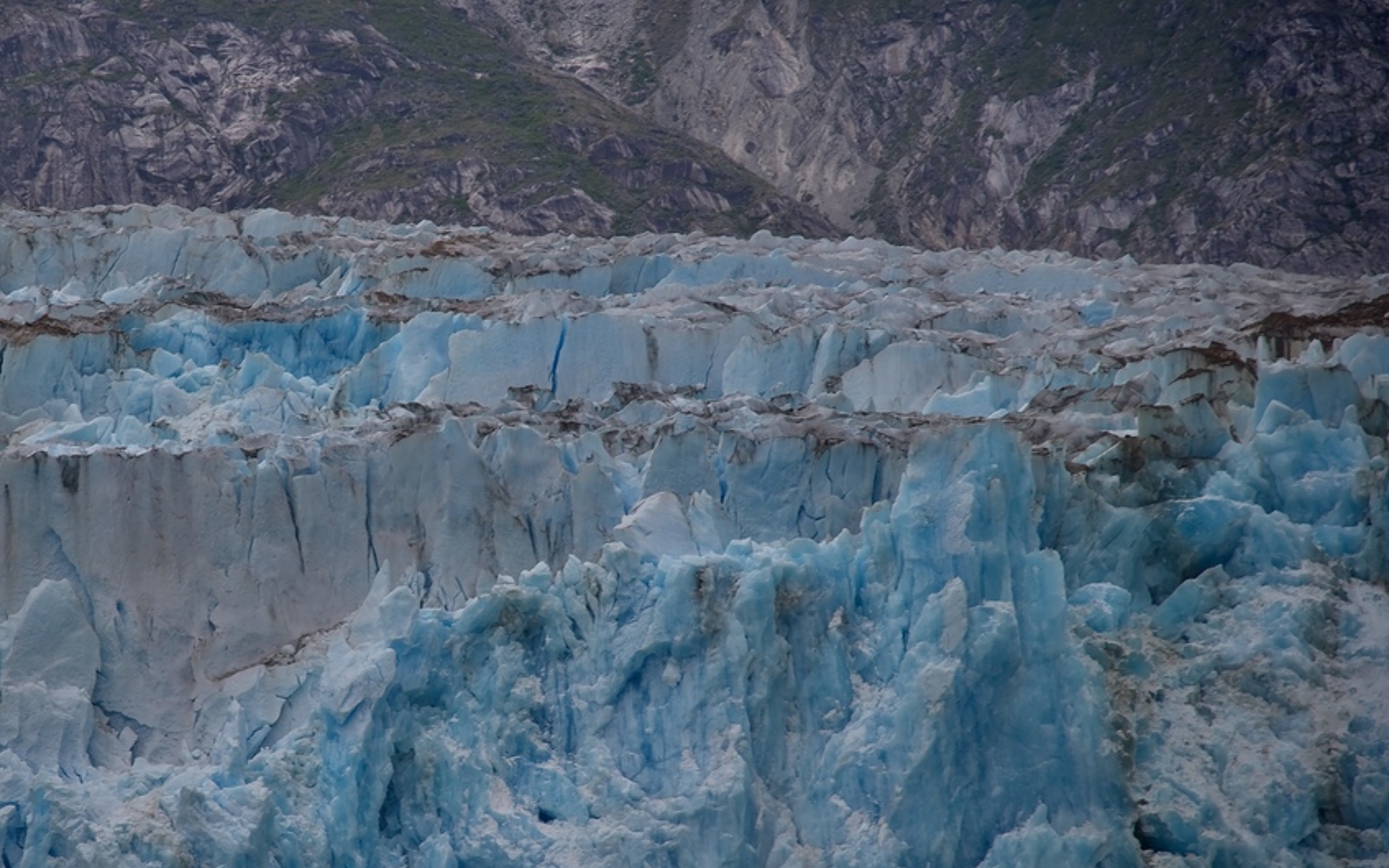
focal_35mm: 185
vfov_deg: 7.1
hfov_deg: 11.3
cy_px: 504
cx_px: 389
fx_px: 7004
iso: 100
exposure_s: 1/250
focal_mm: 120
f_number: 4
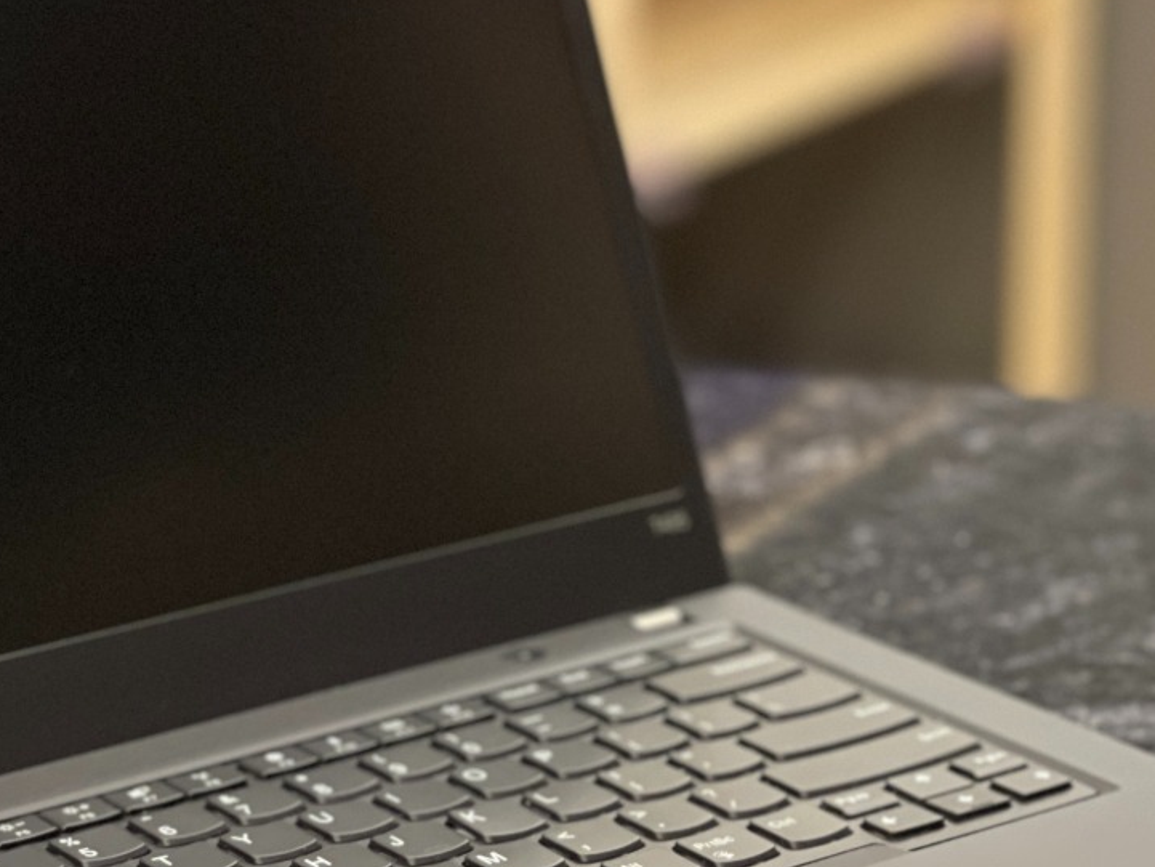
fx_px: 4739
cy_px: 534
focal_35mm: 142
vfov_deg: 10.4
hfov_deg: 13.8
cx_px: 296
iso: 320
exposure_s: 1/40
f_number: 2.2
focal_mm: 7.5
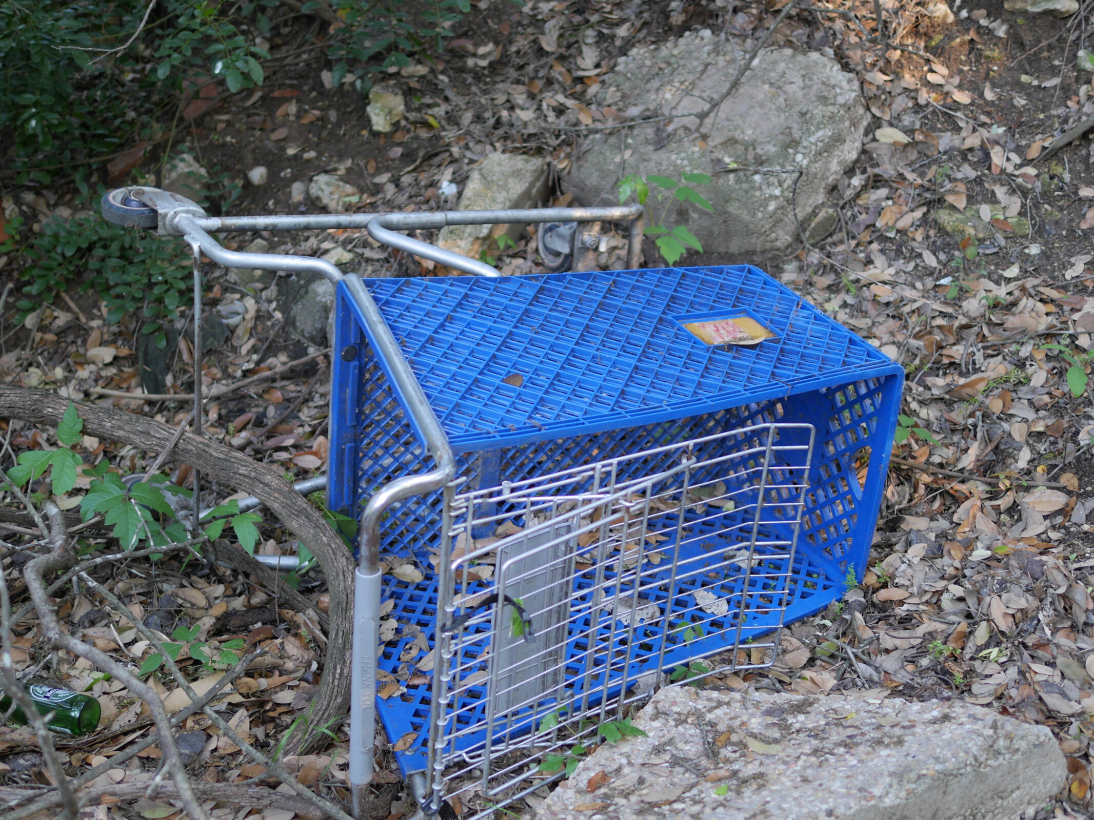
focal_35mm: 60
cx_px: 533
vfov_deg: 24.4
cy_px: 483
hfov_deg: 32.2
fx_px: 1896
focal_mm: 25
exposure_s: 1/60
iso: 200
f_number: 1.4
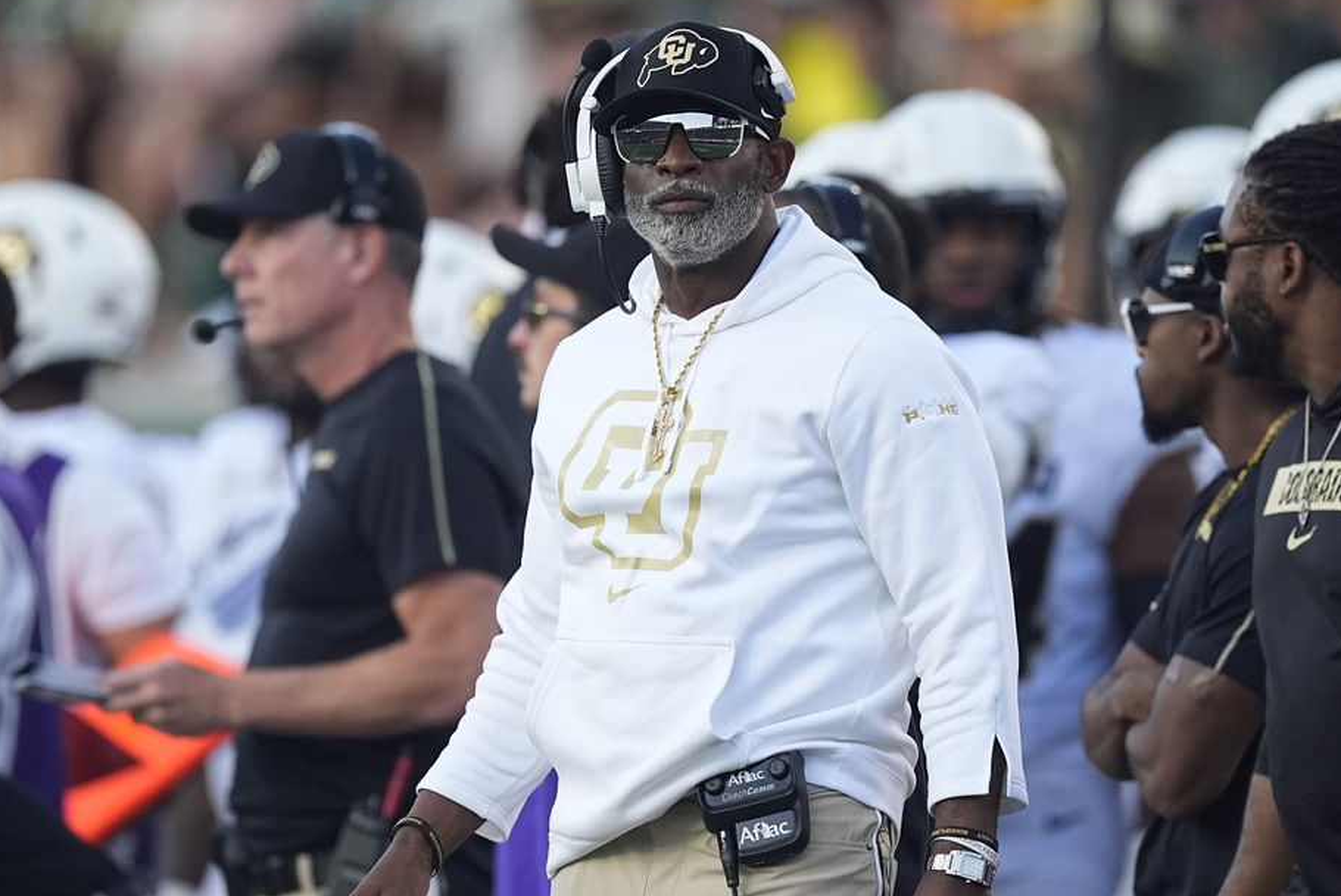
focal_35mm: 1012
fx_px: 37726
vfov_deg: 1.4
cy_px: 438
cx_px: 630
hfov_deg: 2.0
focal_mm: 600
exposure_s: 1/2500
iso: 1600
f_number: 4
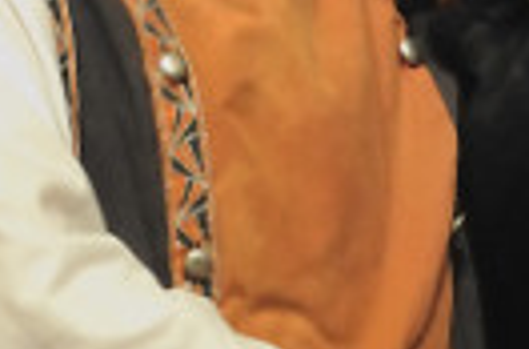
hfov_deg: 1.2
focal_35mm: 1654
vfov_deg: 0.8
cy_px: -148
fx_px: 24215
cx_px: 1355
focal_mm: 145
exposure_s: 1/50
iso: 1250
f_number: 8
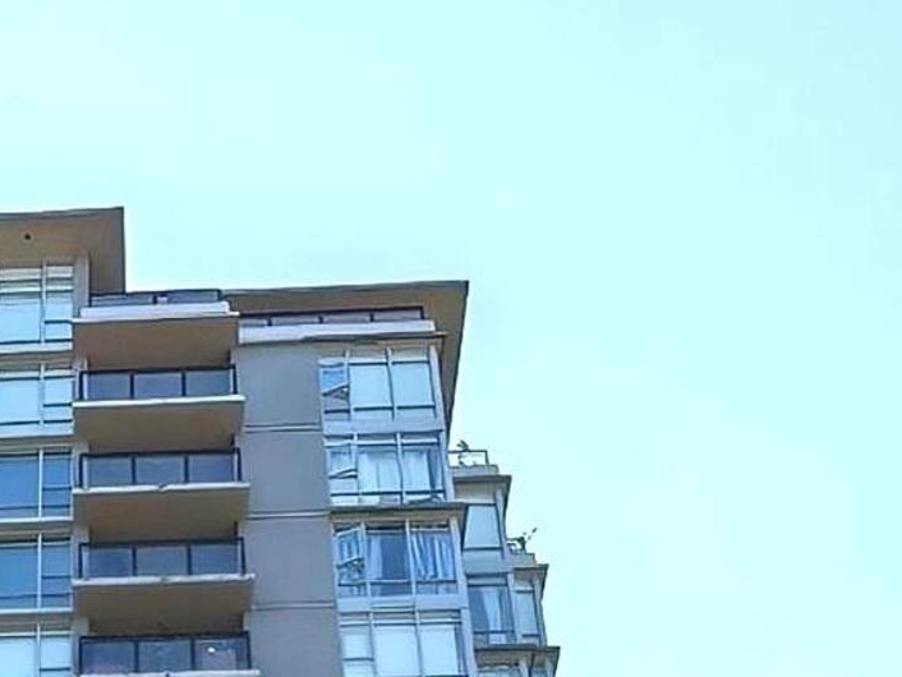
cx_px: -15
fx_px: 2268
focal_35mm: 87
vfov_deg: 14.2
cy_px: 1362
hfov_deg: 21.6
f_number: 2.2
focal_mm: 1.96
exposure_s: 1/1500
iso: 50
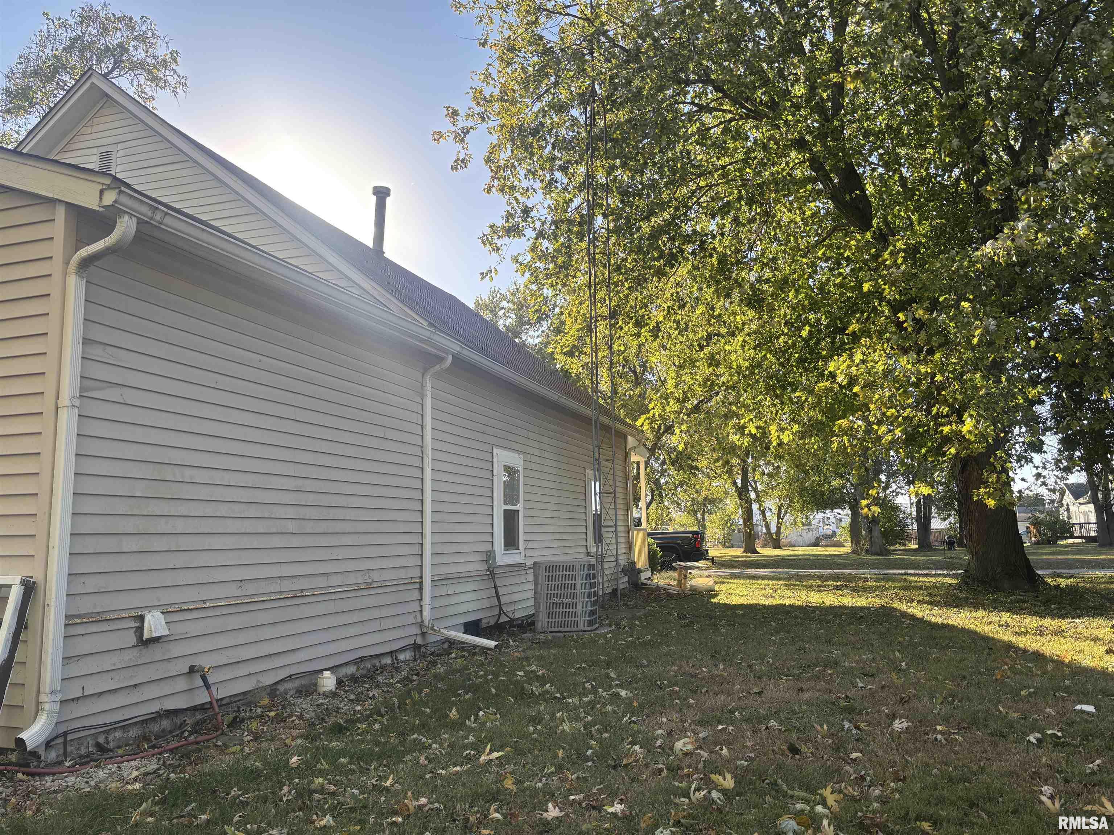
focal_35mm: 26
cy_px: 418
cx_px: 557
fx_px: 837
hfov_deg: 67.3
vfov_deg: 53.1
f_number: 1.6
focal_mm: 5.96
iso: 50
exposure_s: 1/769
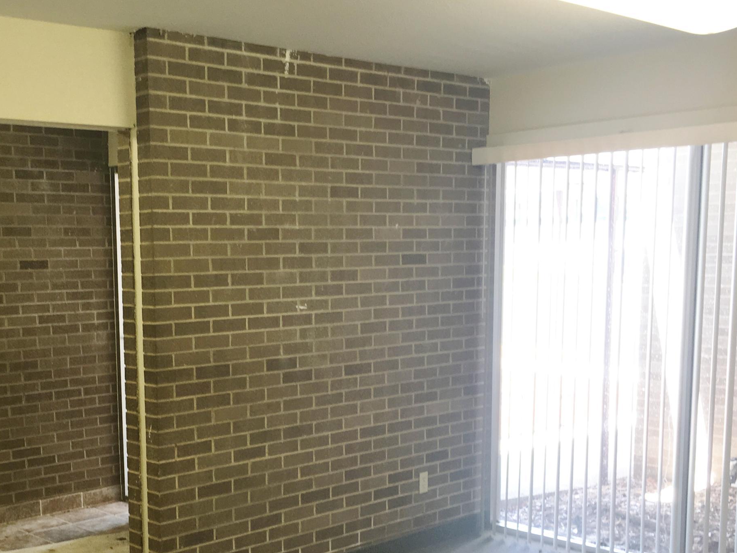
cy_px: 399
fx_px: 1022
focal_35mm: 48
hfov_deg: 39.0
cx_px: 218
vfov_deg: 29.9
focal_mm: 4.15
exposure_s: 1/30
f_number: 2.2
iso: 32
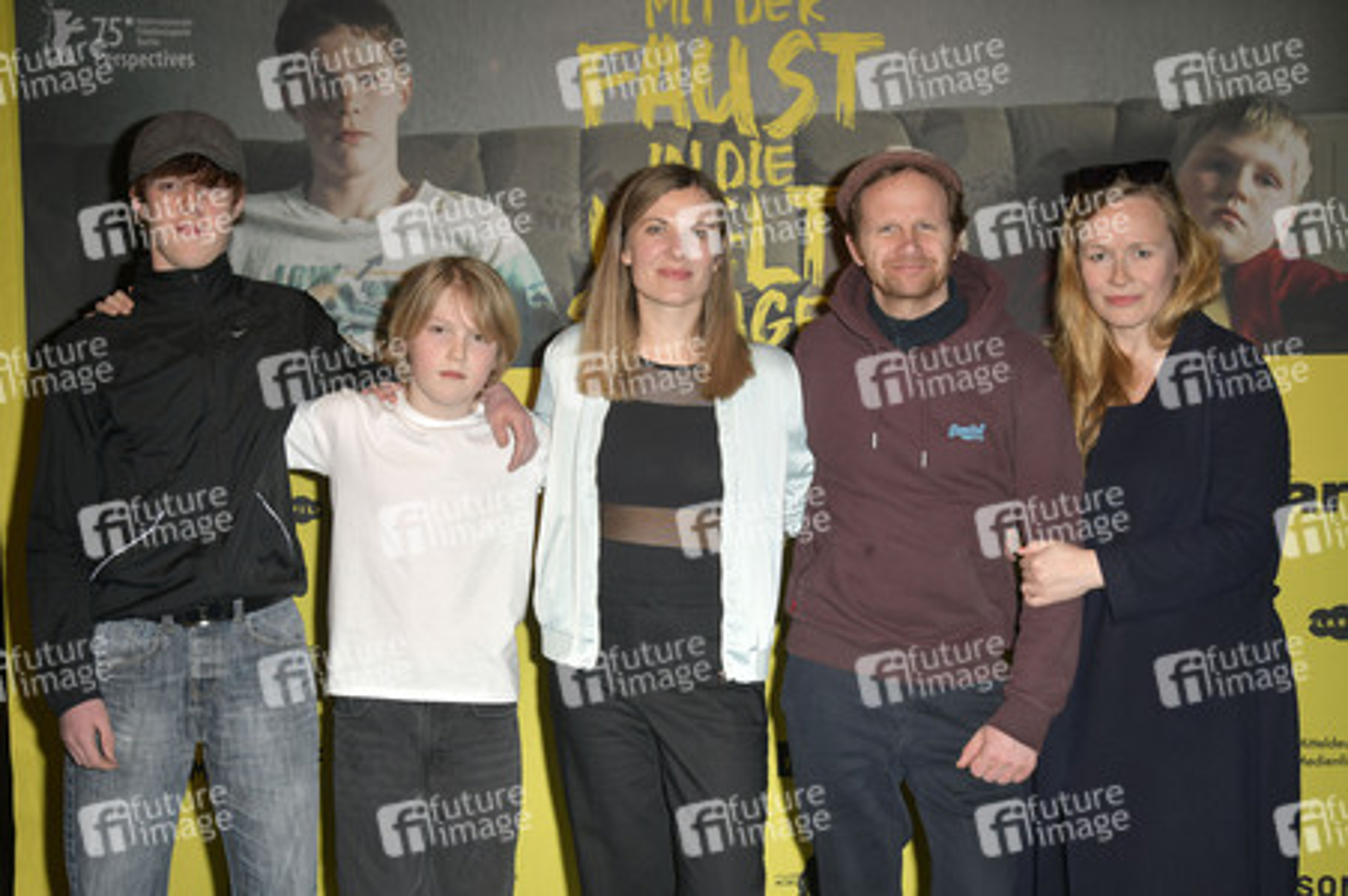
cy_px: 448
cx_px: 674
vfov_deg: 35.0
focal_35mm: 38
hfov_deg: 50.7
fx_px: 1422
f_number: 5.6
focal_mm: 38
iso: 200
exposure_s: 1/200
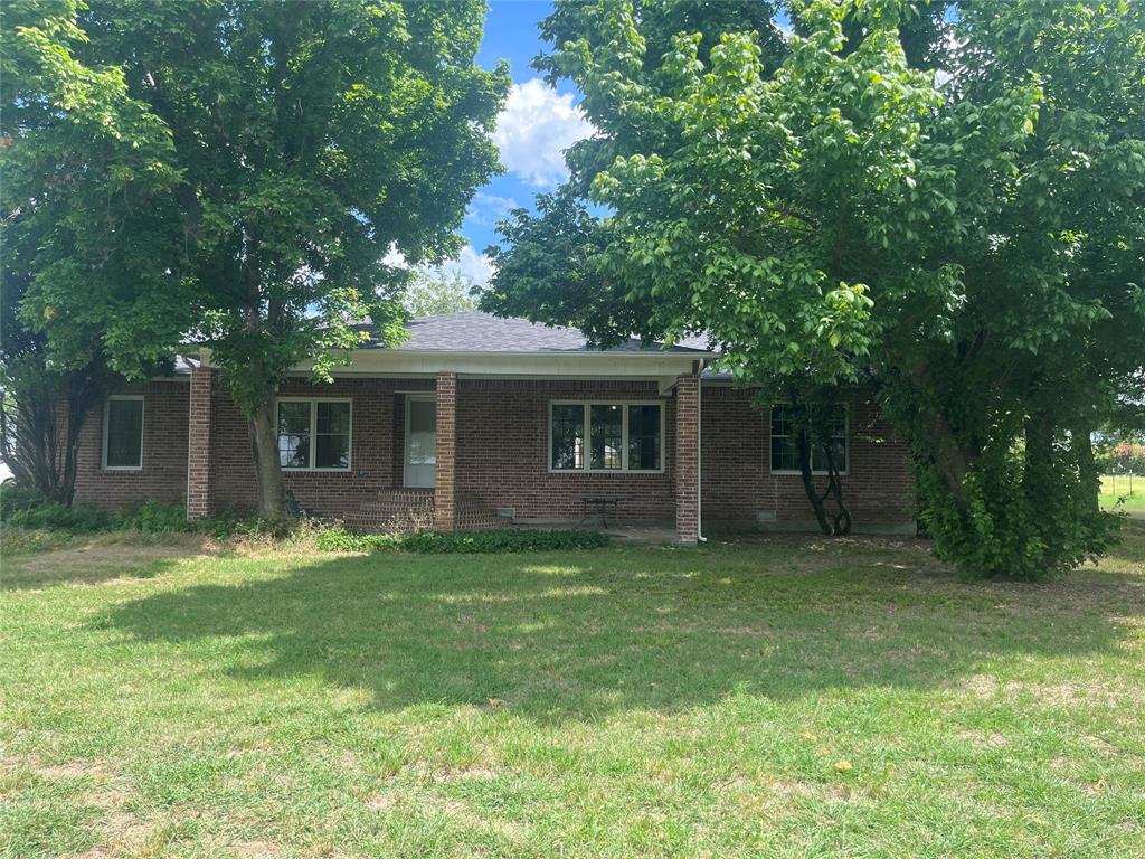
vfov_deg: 53.1
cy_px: 430
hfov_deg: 67.3
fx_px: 860
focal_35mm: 26
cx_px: 572
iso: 50
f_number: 1.6
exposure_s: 1/833
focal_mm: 5.1
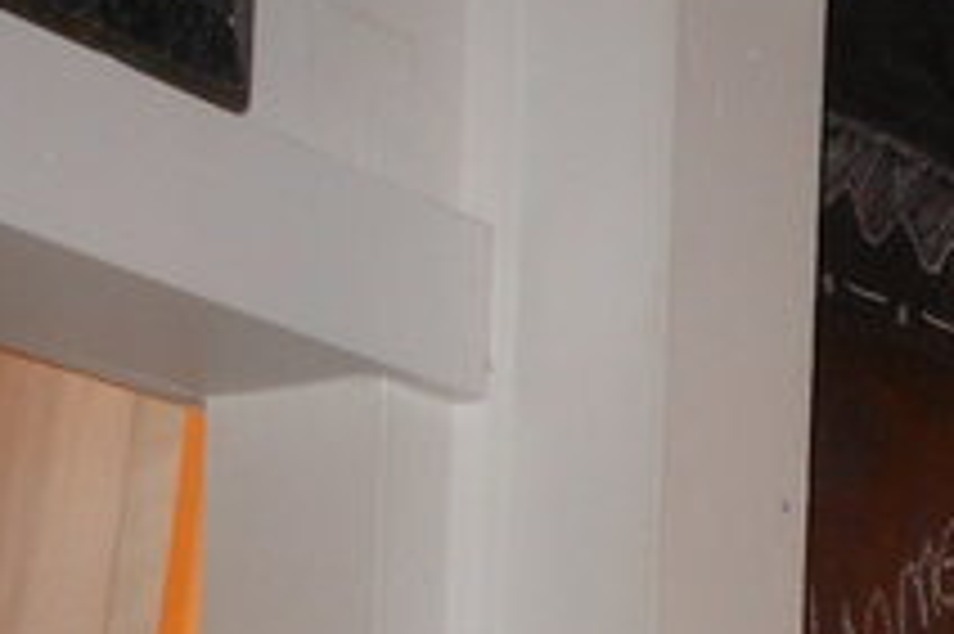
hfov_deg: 16.9
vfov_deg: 11.5
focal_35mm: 110
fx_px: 2913
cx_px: 1431
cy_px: 1142
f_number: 3.7
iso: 200
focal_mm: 5
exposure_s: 1/25
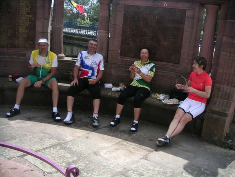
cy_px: 88
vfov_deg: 38.7
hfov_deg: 50.1
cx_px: 118
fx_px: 251
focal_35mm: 37
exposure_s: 1/500
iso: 50
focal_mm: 5.7
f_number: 2.8
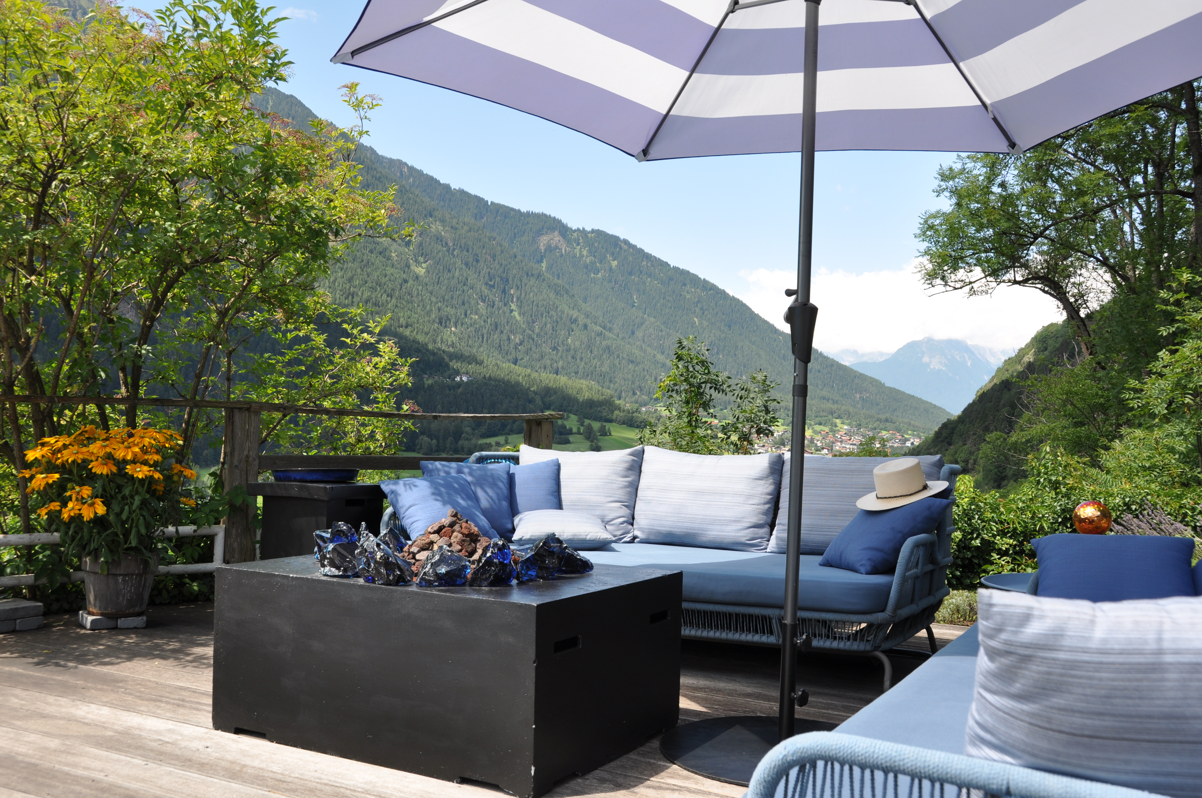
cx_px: 601
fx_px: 1100
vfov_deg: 39.9
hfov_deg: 57.3
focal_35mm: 33
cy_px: 399
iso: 200
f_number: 8
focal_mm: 22
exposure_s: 1/250
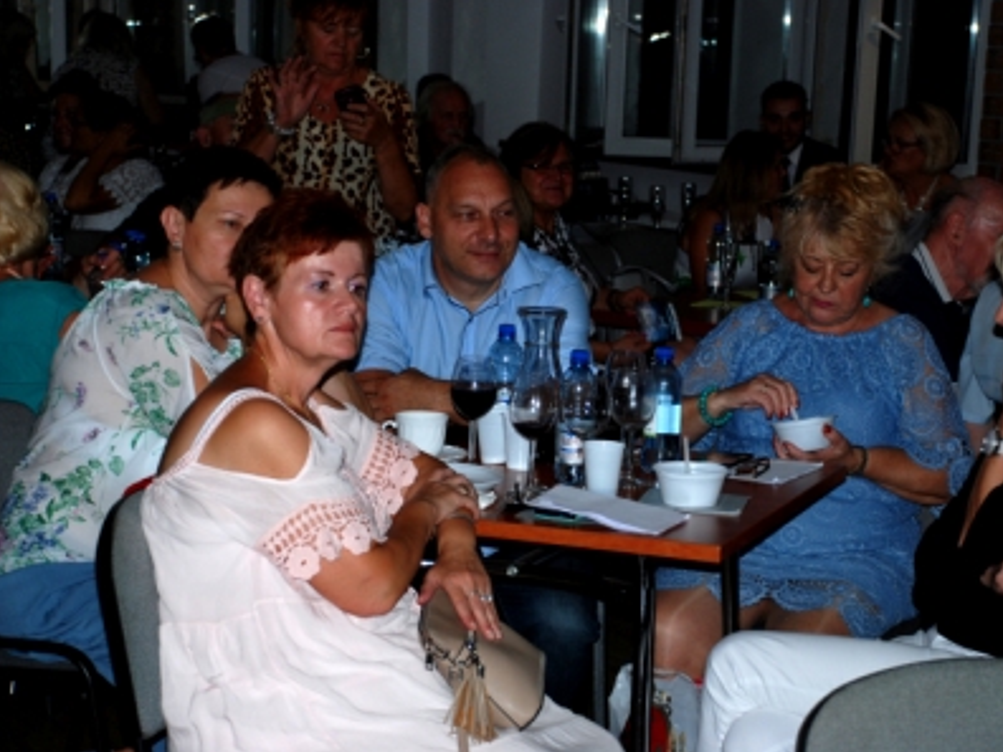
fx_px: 2463
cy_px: 373
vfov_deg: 17.4
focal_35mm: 85
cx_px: 539
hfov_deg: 23.0
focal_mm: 52
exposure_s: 1/60
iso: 200
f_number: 5
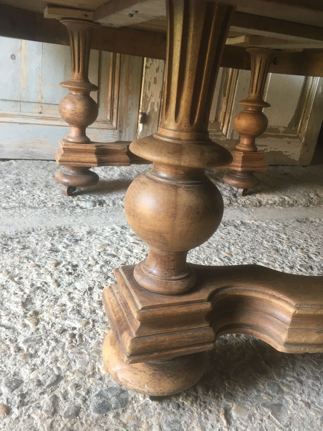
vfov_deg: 61.7
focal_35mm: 29
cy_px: 216
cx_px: 162
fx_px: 361
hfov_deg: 48.2
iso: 100
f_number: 2.2
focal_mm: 4.15
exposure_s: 1/33
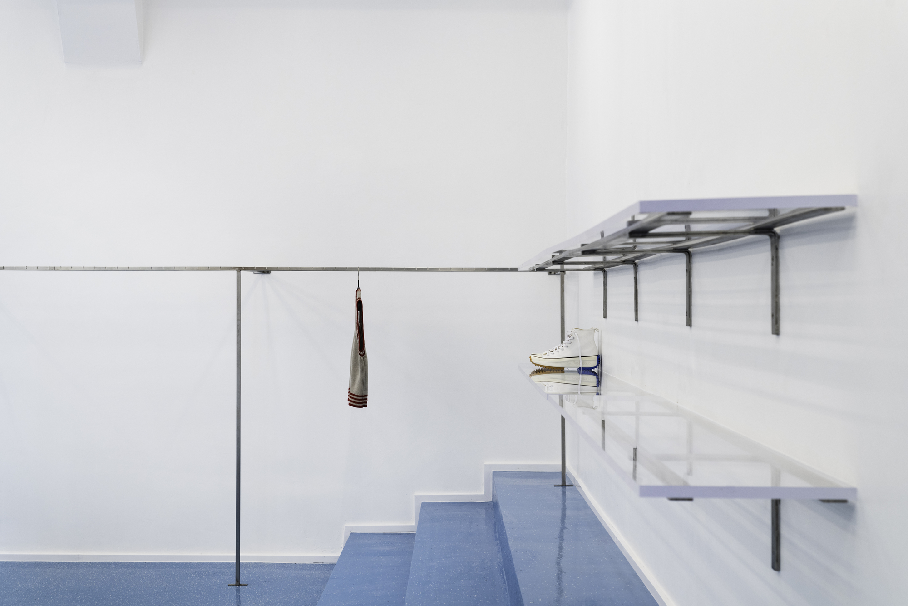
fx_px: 1261
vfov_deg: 27.0
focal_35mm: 50
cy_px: 303
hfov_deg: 39.6
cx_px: 454
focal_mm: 50
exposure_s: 1/60
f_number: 8
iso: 320
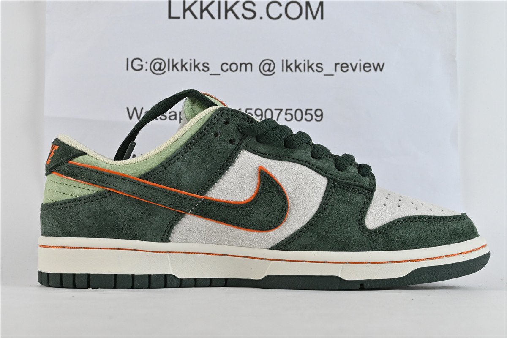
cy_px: 169
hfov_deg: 30.5
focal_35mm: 66
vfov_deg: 20.6
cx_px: 254
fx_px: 929
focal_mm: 44
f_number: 10
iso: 1000
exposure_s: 1/100
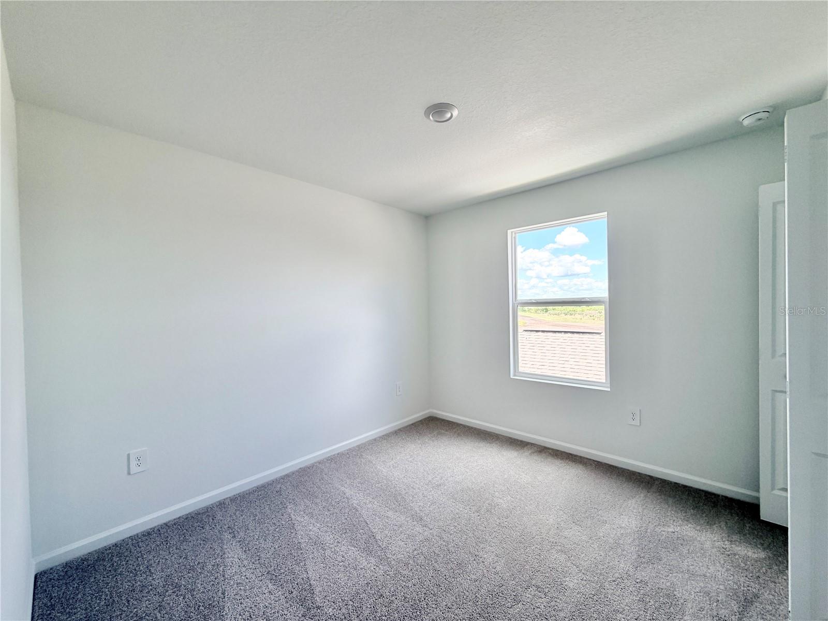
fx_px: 335
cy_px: 310
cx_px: 414
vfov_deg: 85.7
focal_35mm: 14
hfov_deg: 102.1
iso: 80
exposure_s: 1/121
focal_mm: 2.22
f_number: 2.2
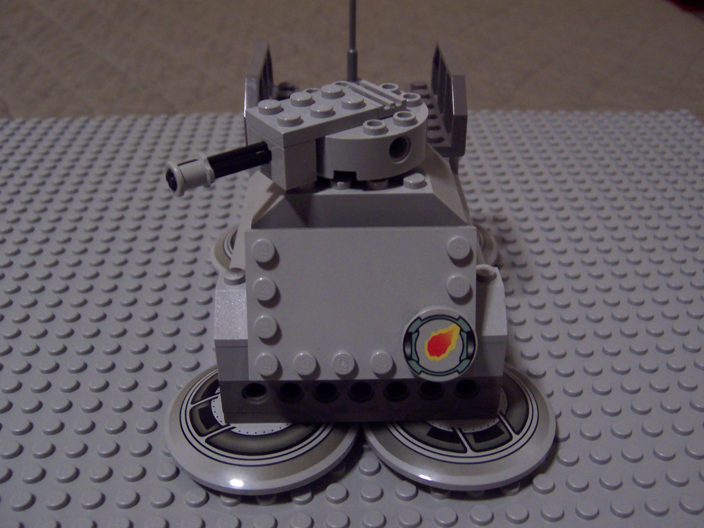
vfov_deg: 39.7
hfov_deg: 51.4
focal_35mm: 36
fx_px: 732
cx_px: 352
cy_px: 264
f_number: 2.8
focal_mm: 5.6
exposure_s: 1/8
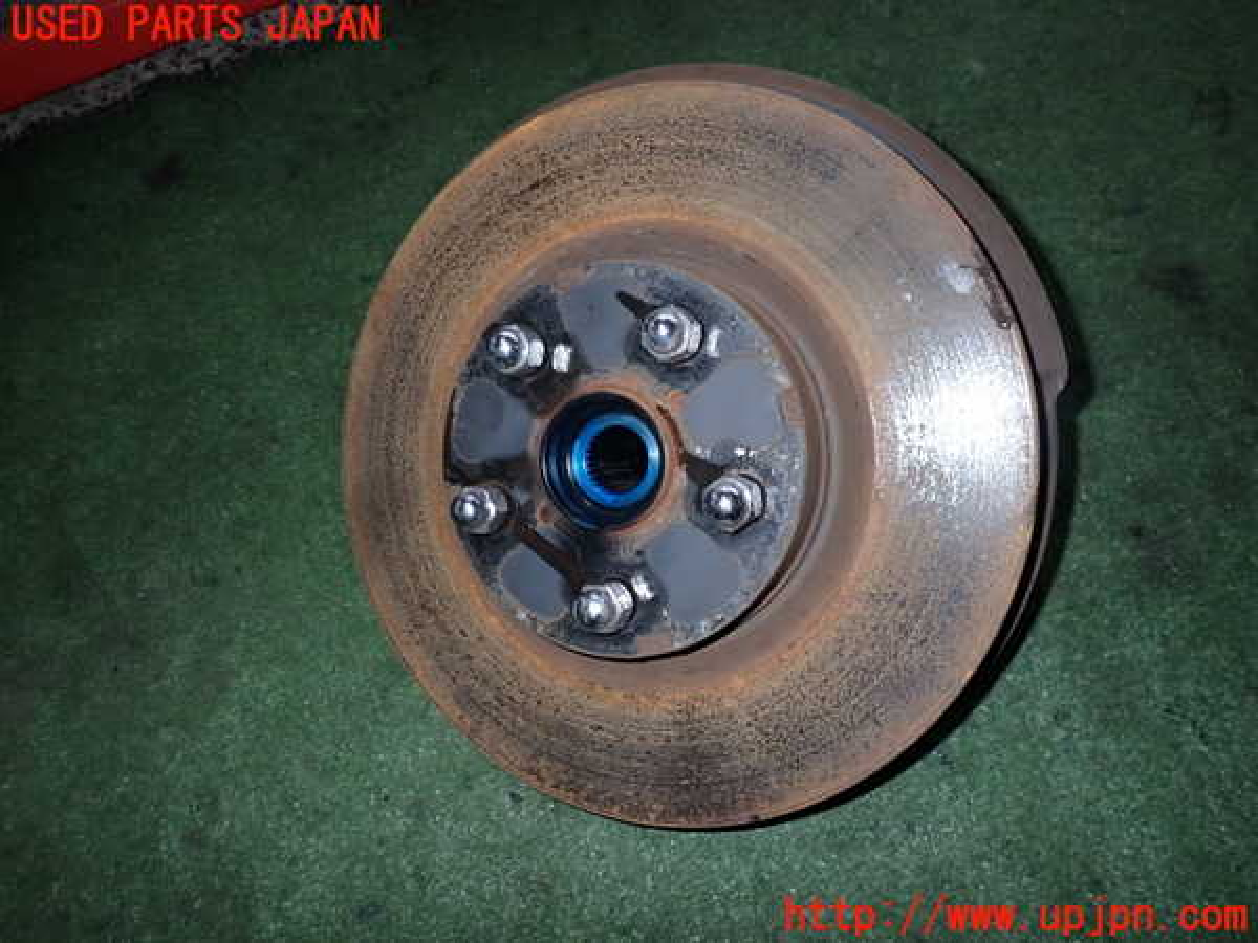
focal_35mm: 25
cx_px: 629
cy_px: 472
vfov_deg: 54.9
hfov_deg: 69.4
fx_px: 909
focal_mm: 4.5
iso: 200
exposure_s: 1/30
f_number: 5.6
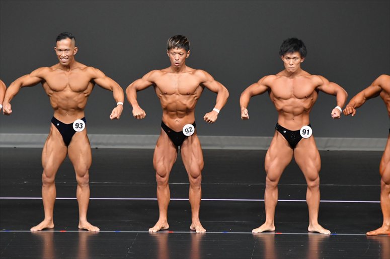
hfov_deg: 6.5
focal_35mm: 315
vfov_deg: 4.4
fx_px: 3411
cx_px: 195
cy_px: 130
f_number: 5.6
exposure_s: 1/400
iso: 4000
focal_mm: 210
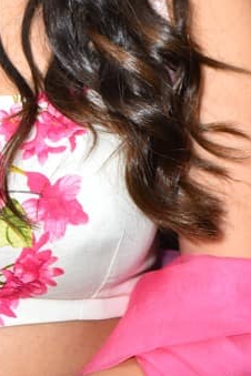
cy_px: -143
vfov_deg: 6.0
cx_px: -59
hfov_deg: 4.0
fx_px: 3556
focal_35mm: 340
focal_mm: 120
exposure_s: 1/160
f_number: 4
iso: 1250
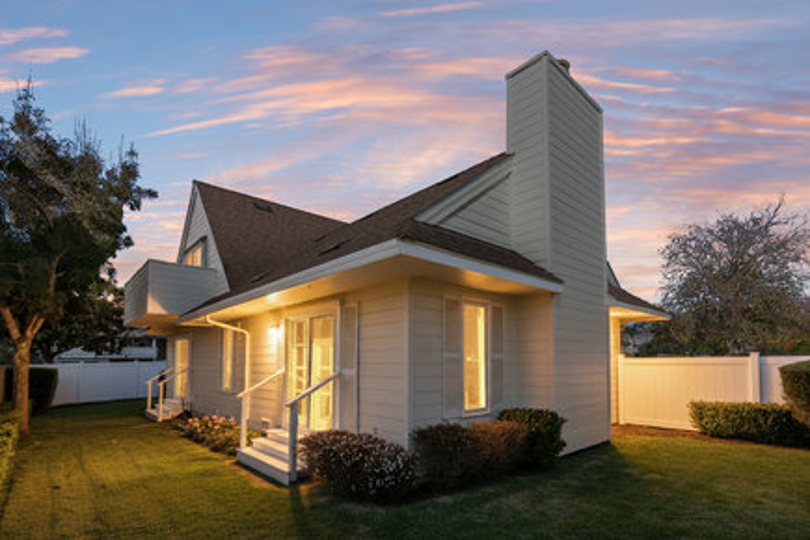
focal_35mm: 16
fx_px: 360
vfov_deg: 73.7
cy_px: 270
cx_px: 405
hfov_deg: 96.7
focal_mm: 16
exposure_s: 1/800
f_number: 9
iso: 400
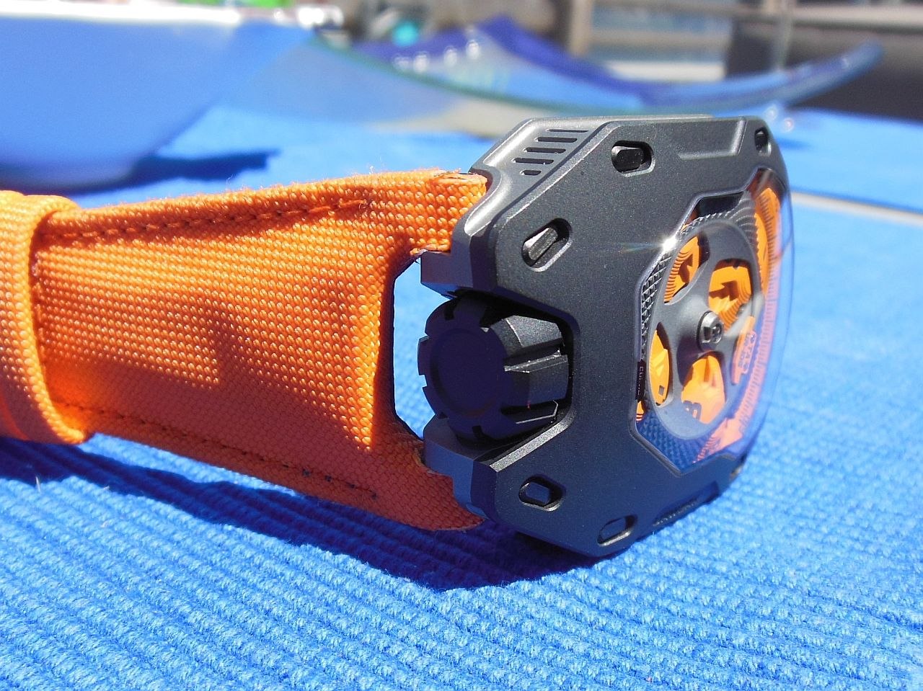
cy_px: 346
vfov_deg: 54.8
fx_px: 666
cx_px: 462
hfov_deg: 69.4
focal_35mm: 25
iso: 125
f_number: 3.2
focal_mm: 4.5
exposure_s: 1/1000
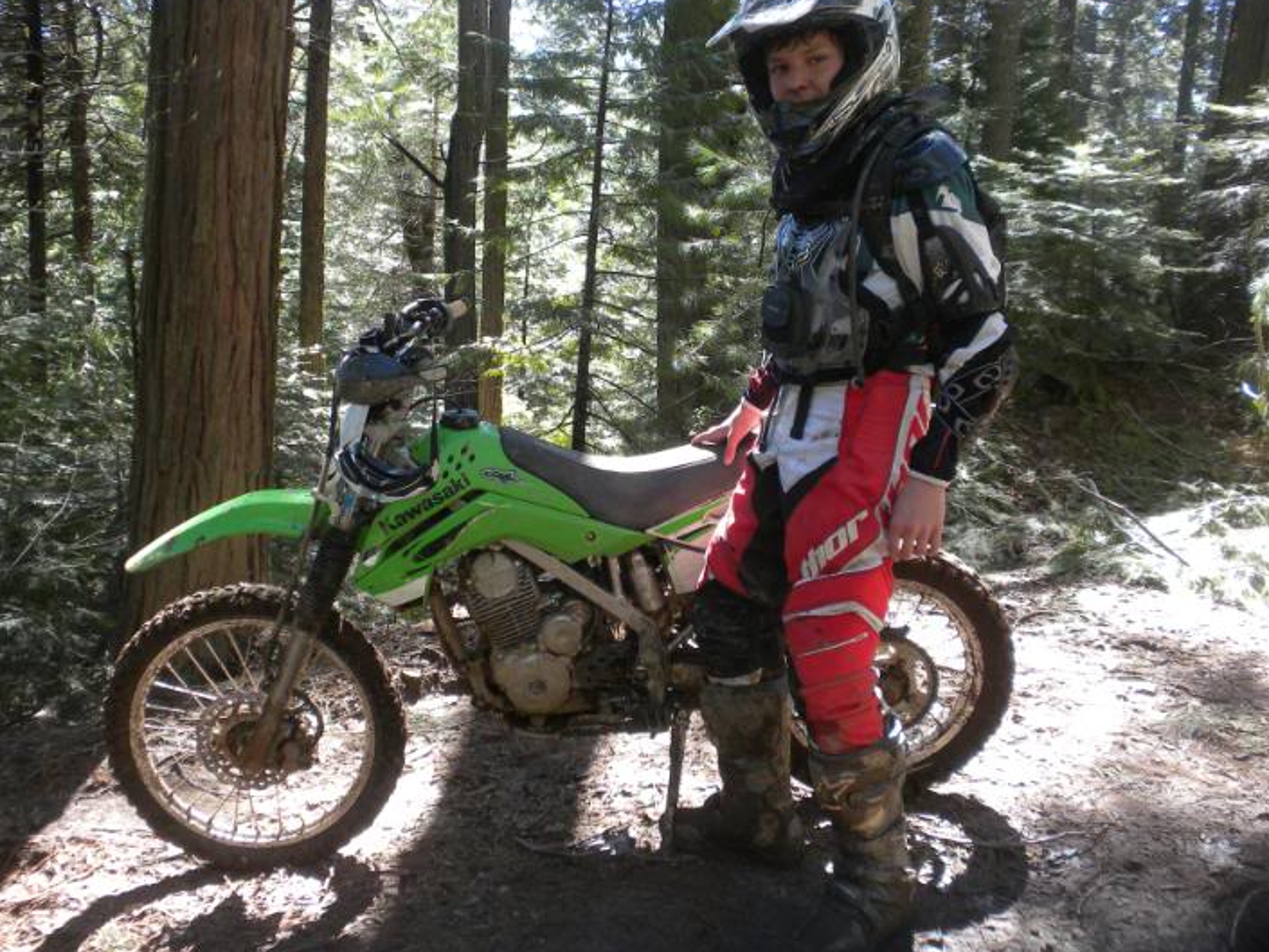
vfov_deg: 34.3
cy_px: 430
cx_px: 576
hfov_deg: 44.7
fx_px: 1540
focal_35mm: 42
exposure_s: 1/60.4
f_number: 3.5
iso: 86
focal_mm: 6.6
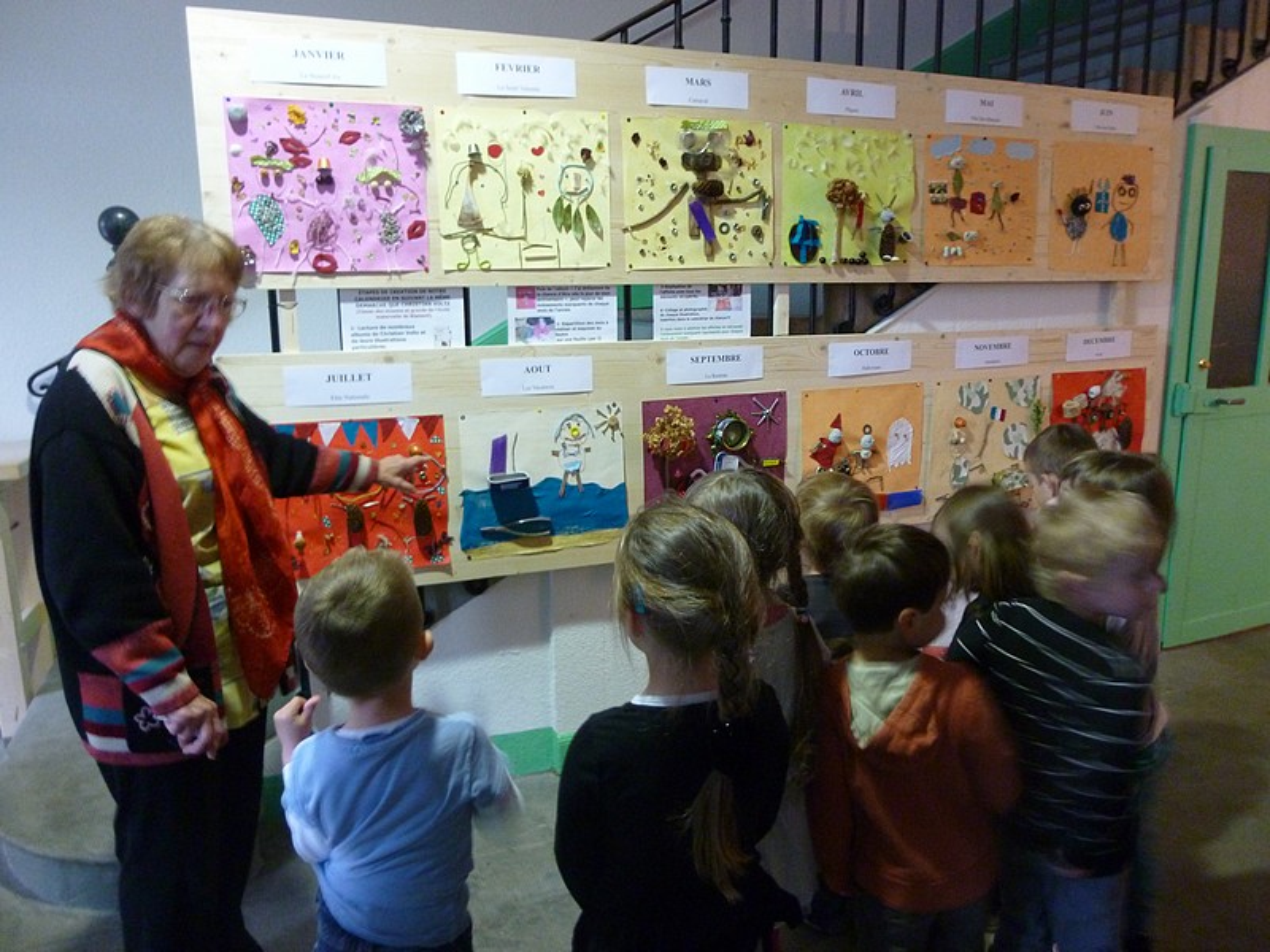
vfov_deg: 54.9
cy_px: 476
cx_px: 635
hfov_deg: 69.4
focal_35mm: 25
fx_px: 917
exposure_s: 1/6
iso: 400
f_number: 3.1
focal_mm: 4.5
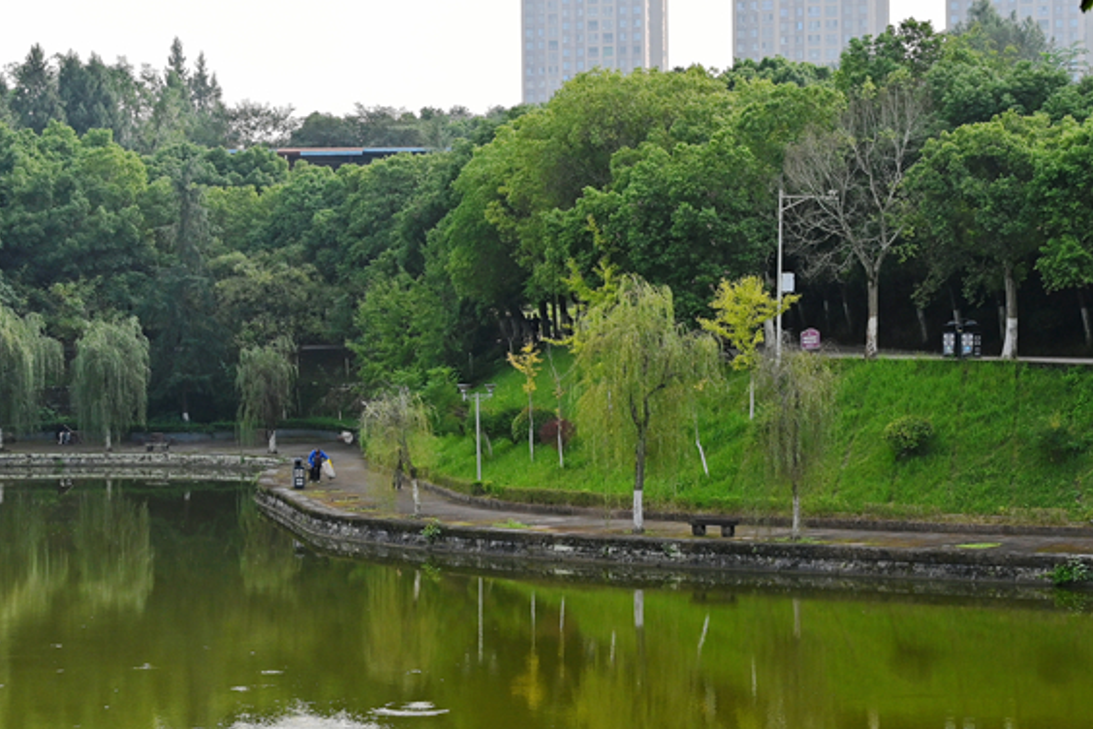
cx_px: 535
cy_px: 475
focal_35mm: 83
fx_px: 2520
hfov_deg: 24.5
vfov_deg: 16.4
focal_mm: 39
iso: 280
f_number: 8
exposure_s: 1/160
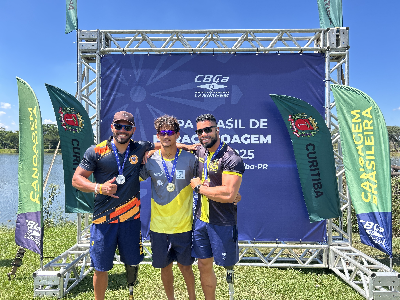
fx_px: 300
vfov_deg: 53.1
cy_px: 150
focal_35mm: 26
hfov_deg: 67.3
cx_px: 200
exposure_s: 1/1196
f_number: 1.5
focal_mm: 5.7
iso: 50
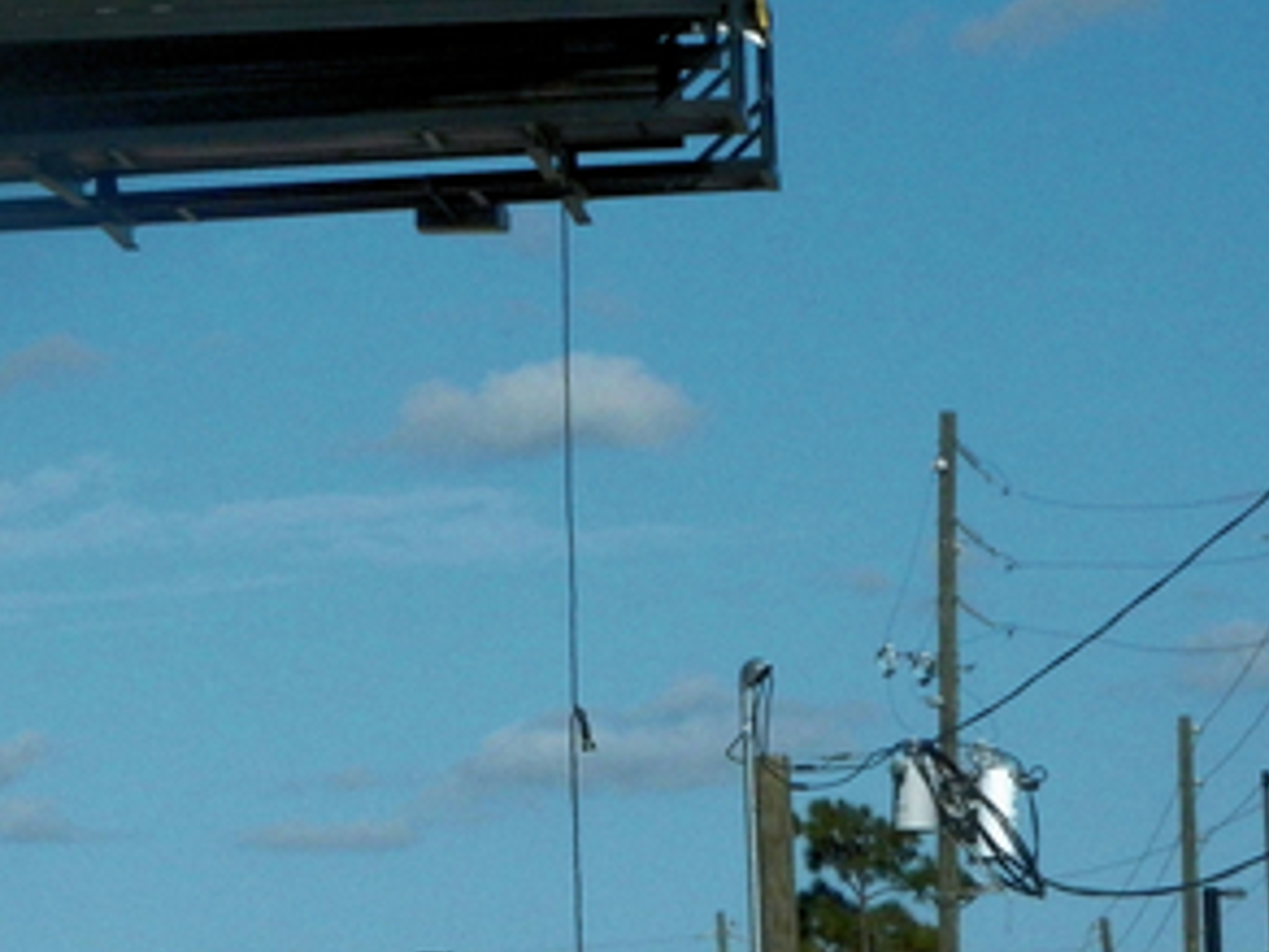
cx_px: -15
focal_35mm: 218
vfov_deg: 6.8
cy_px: 91
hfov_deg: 9.0
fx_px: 7992
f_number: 12.6
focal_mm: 18.6
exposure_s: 1/1000
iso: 800
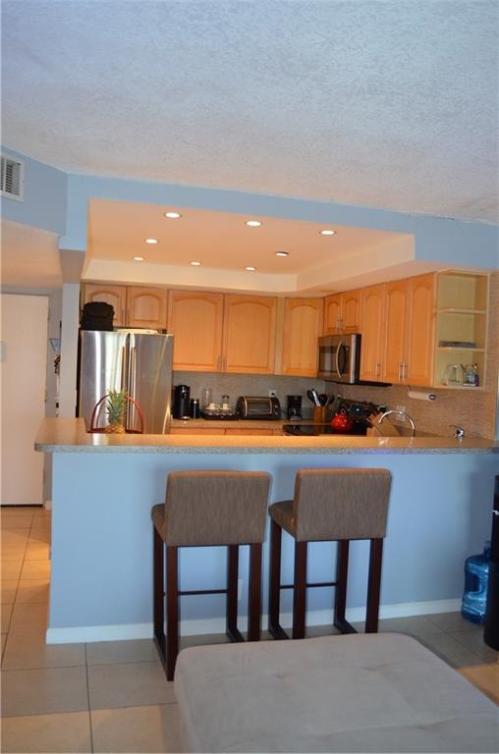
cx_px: 250
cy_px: 377
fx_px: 627
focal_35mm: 30
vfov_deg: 62.1
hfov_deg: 43.4
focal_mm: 20
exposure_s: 1/60
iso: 900
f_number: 3.8
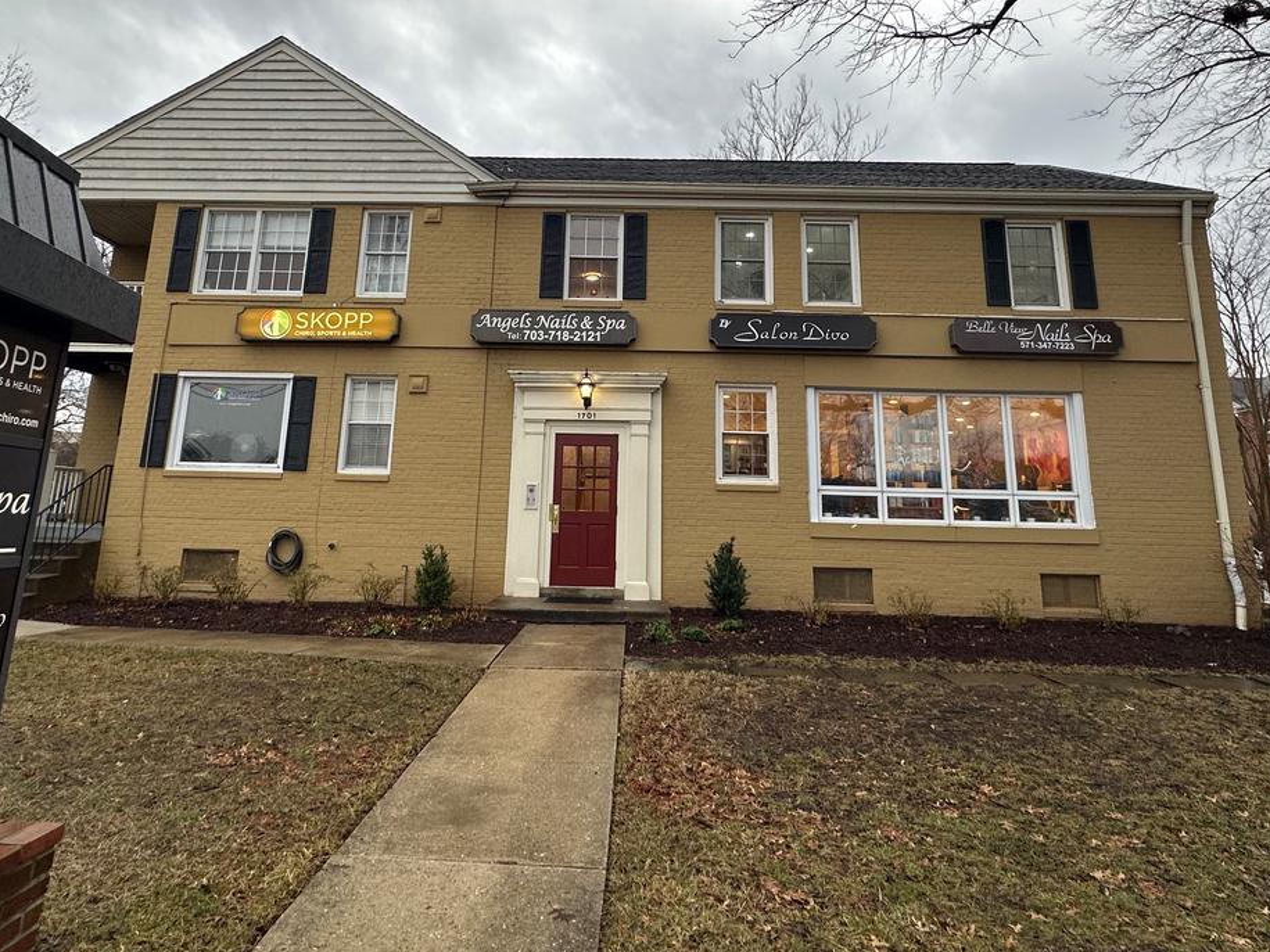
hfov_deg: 76.4
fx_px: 807
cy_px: 337
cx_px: 620
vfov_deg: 60.0
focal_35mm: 22
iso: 80
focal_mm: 2.22
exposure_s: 1/99
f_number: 2.2
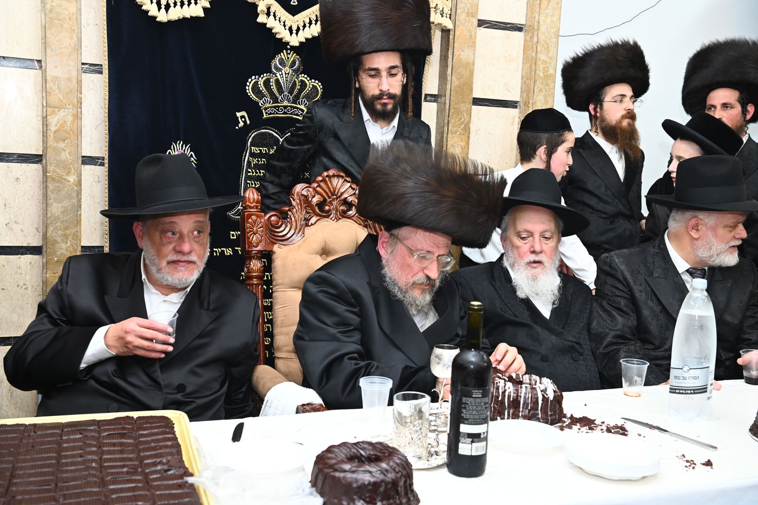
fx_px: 884
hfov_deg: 46.4
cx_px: 379
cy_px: 252
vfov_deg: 31.9
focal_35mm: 42
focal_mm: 42
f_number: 6.3
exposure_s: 1/160
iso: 1600
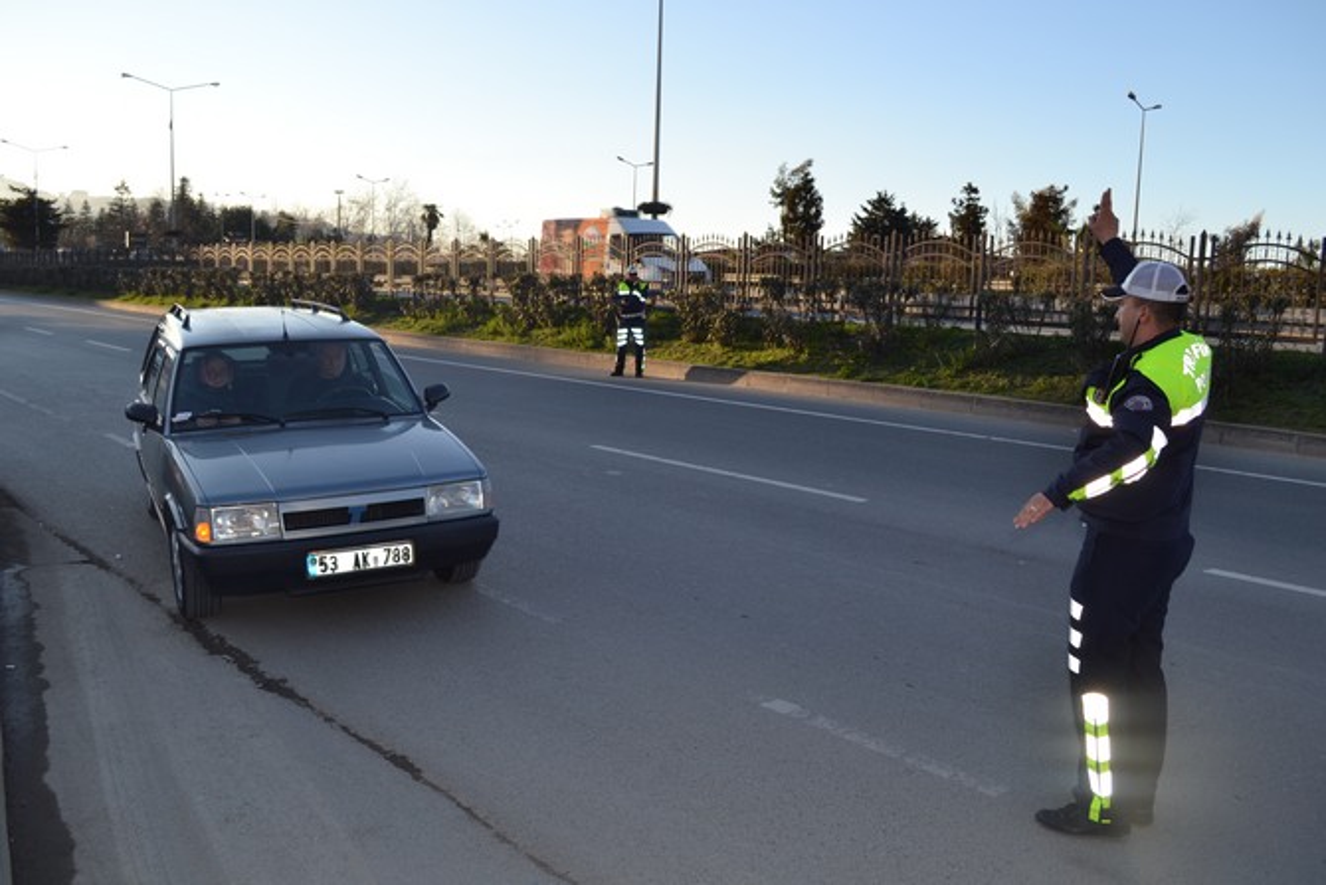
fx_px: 1105
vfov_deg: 43.6
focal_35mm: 30
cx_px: 663
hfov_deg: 61.9
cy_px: 442
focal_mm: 20
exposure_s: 1/200
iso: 100
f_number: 5.6
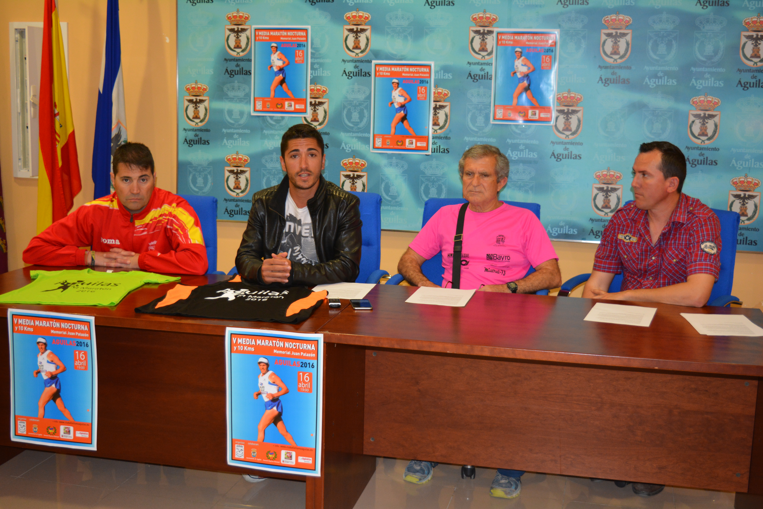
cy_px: 254
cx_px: 382
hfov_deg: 43.6
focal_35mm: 45
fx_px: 954
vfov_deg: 29.9
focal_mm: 30
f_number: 4.2
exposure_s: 1/60
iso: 800
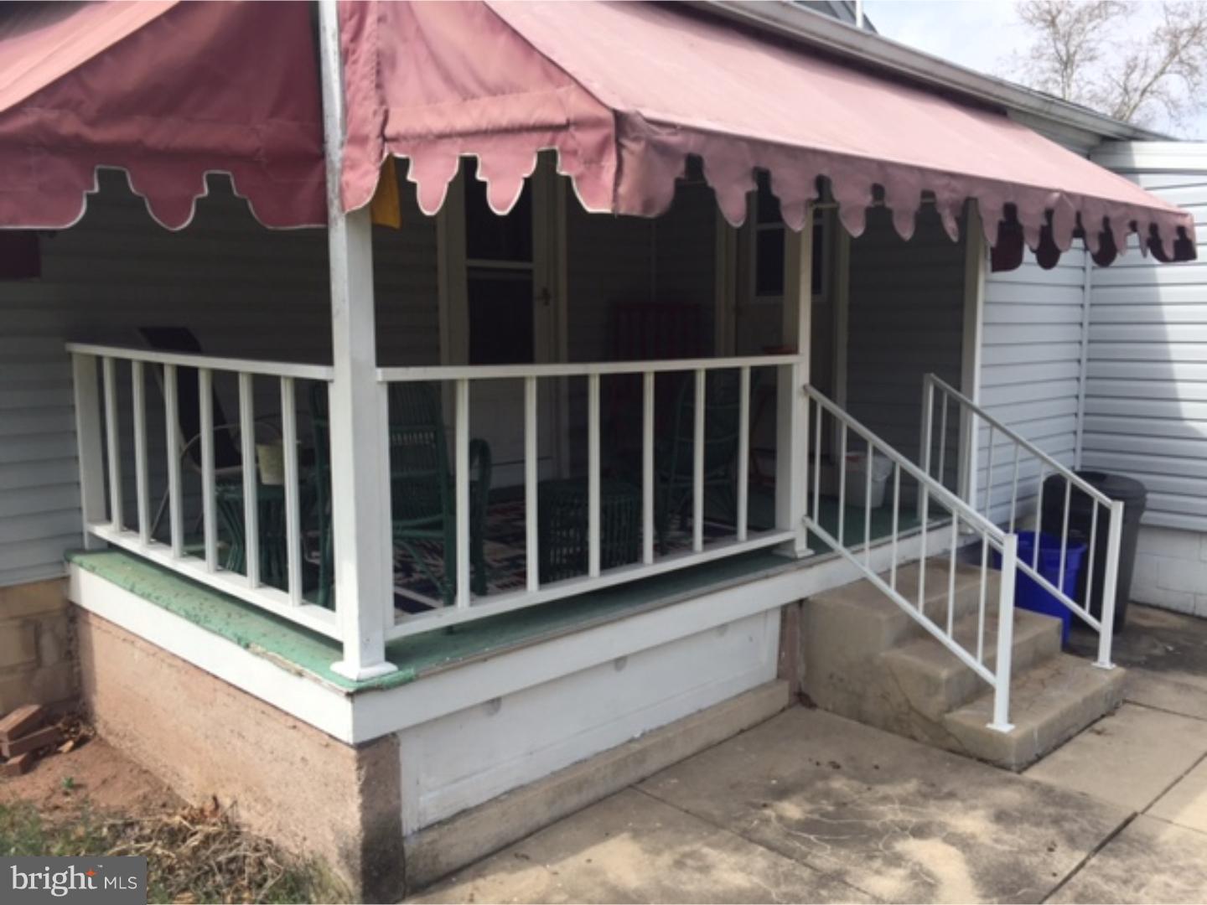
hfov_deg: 61.7
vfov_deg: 48.2
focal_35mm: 29
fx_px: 1011
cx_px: 604
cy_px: 452
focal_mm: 4.15
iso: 32
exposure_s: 1/1130
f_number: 2.2
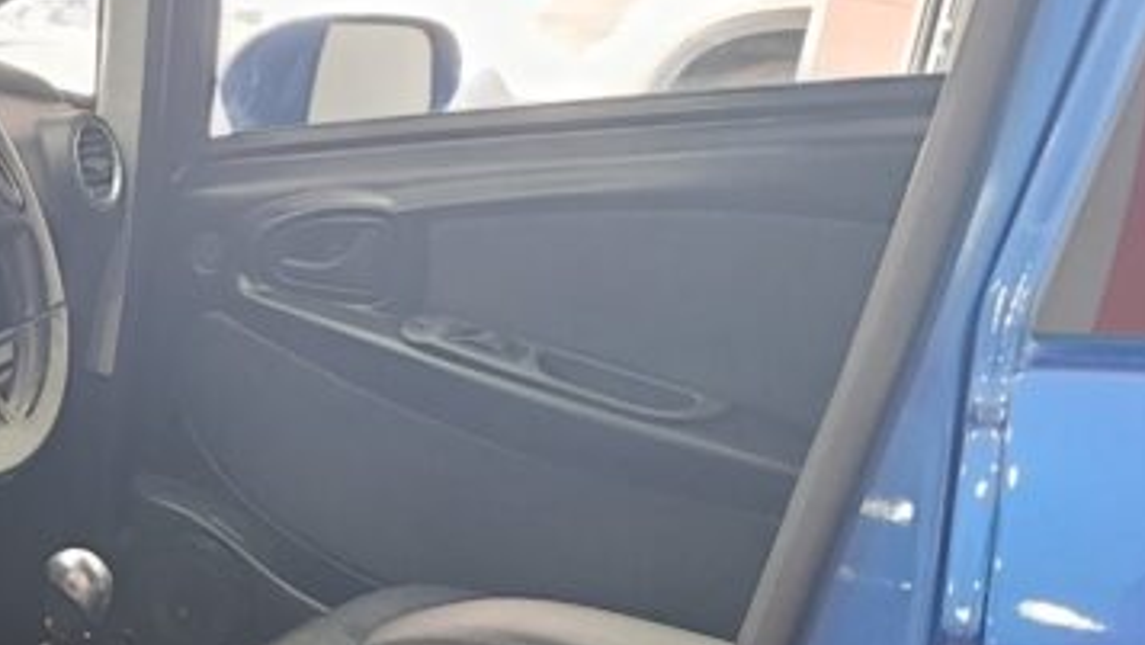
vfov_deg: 16.3
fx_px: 2186
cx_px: -475
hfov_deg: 24.3
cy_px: 685
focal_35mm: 72
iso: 862
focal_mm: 6.11
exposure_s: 1/100
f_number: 1.65
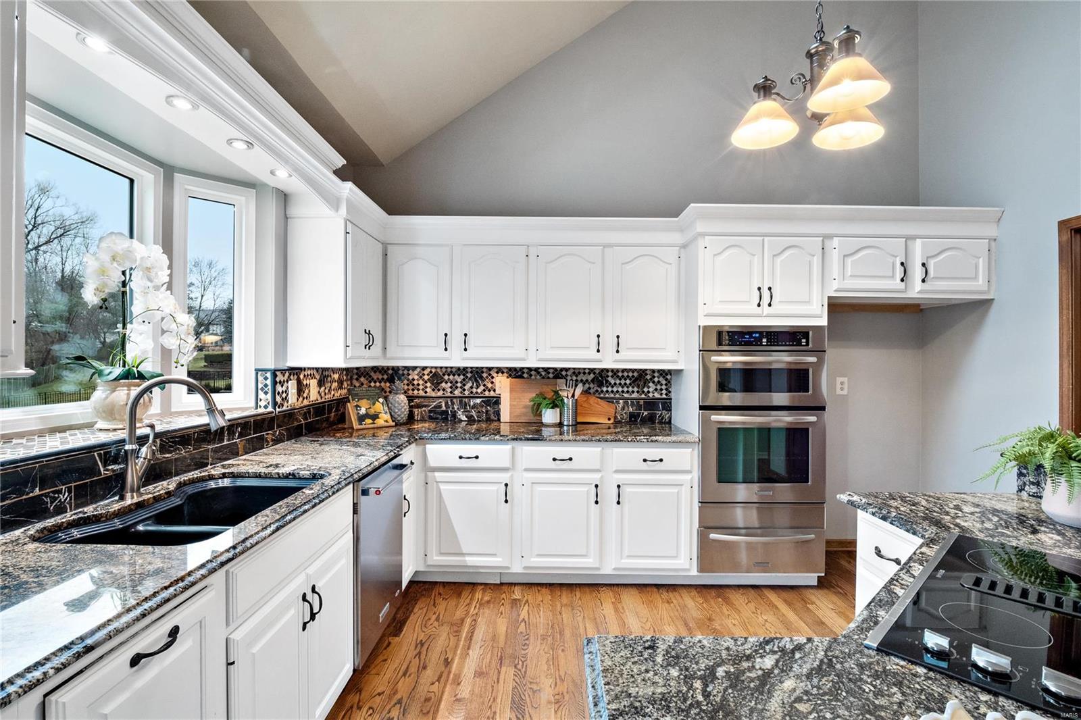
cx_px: 540
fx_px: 480
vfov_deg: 73.7
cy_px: 360
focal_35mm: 16
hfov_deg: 96.7
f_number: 8
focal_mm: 8
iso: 400
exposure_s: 1/50
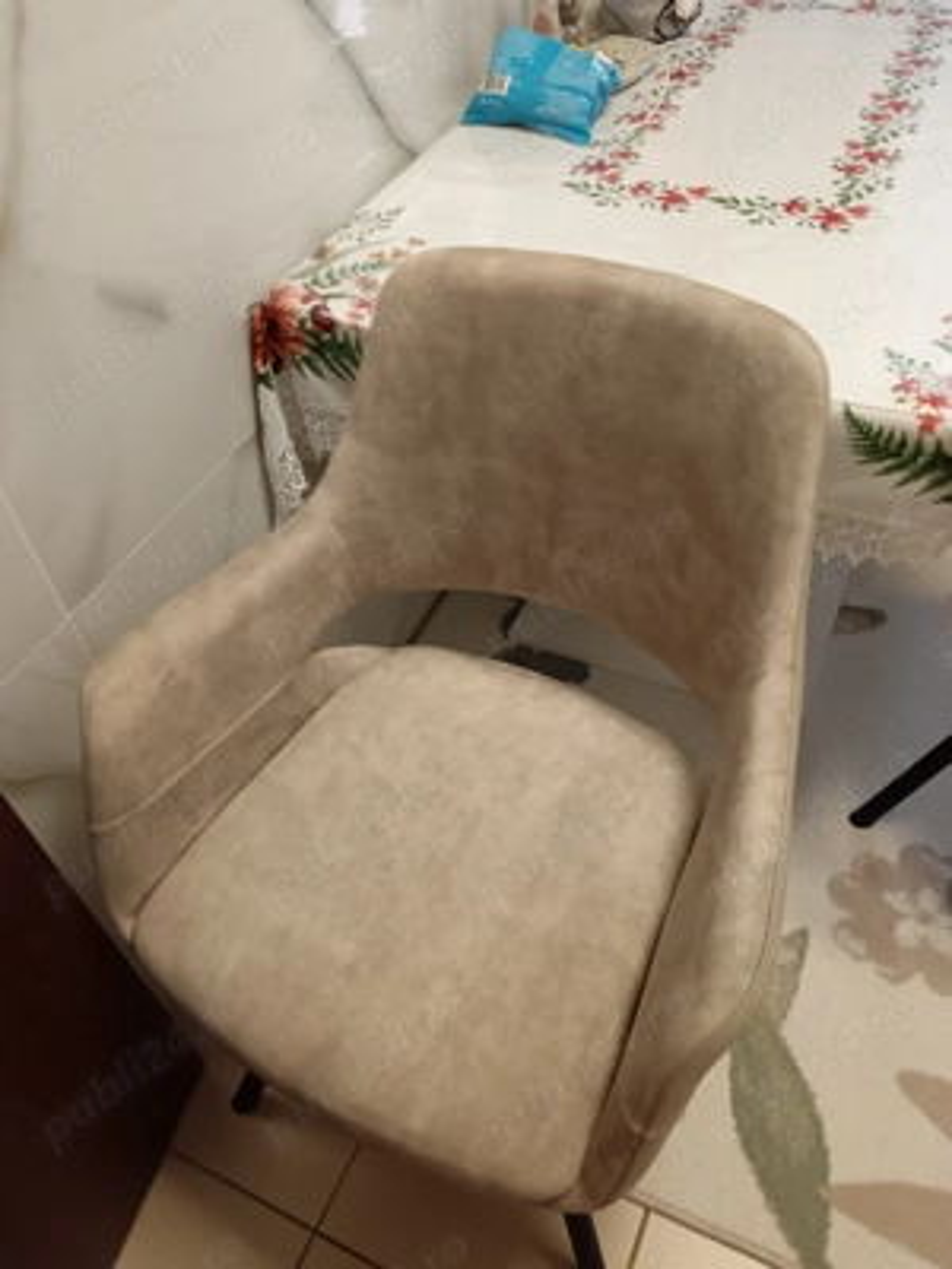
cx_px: 476
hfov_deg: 51.4
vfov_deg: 65.3
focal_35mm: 27
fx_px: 990
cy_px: 634
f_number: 1.9
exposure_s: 1/100
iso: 1746
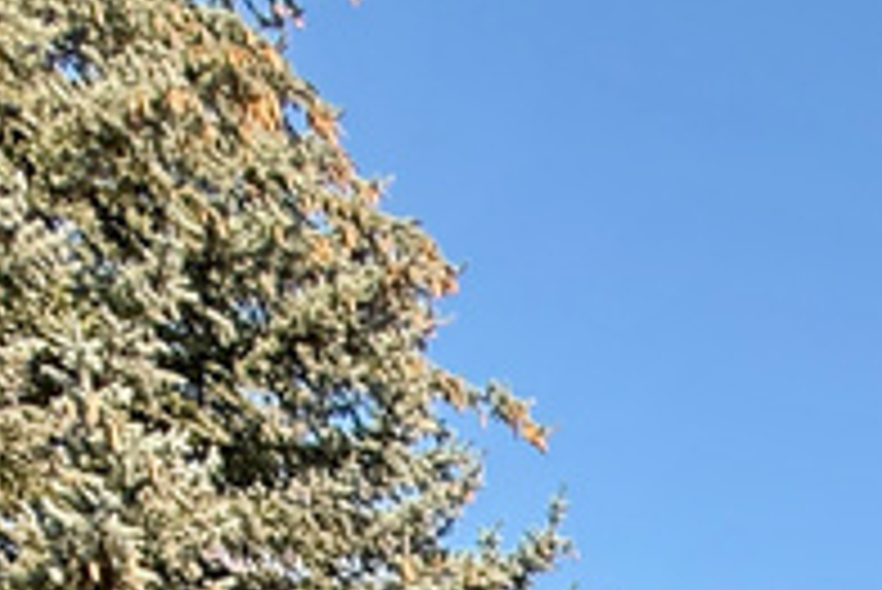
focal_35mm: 76
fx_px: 1863
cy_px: 1621
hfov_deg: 21.5
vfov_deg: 12.1
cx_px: 1382
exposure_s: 1/393
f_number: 2.2
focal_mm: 2.22
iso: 64
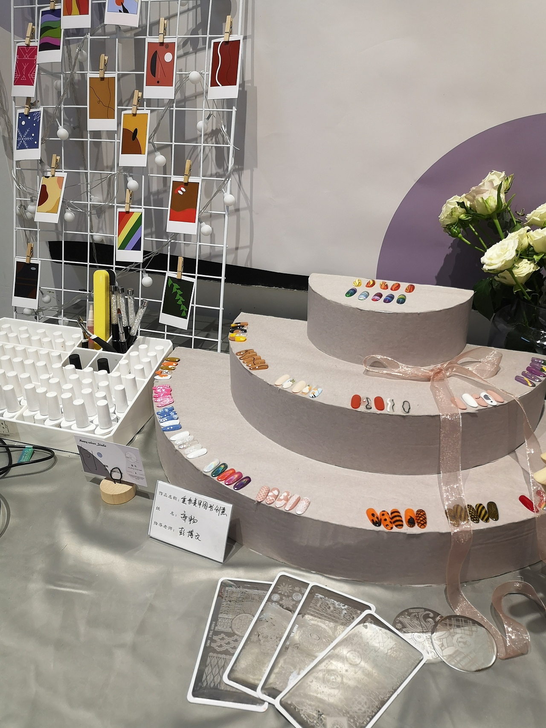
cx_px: 273
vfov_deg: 65.3
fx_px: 568
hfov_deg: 51.3
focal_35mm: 27
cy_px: 364
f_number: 1.8
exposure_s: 1/60
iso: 50
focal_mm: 3.95
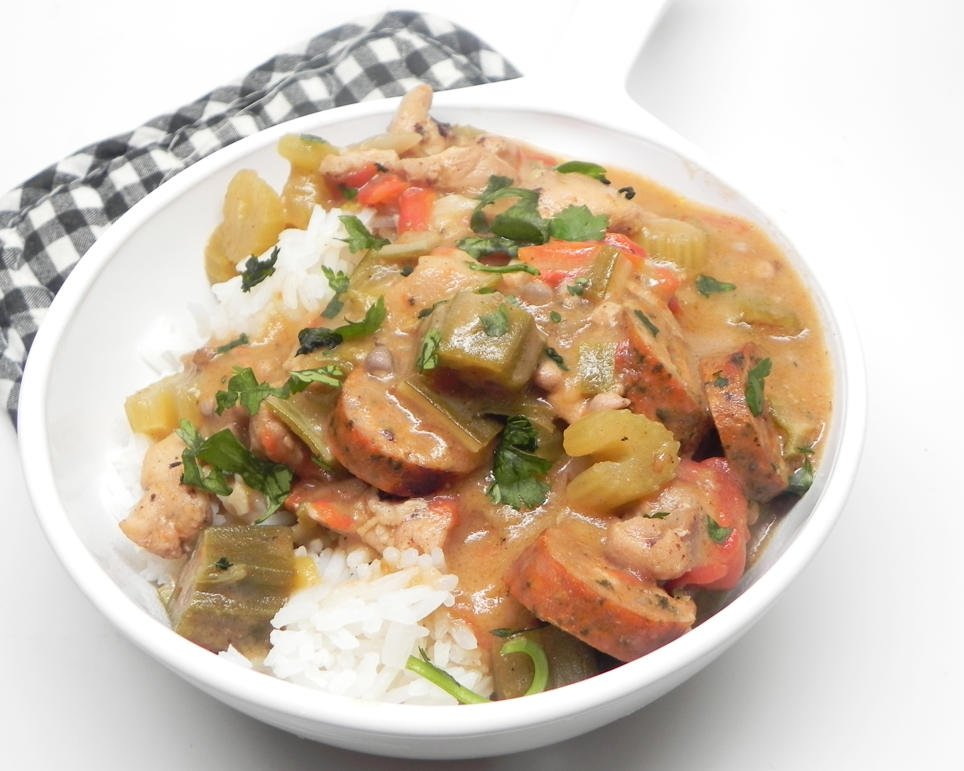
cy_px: 388
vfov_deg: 38.2
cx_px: 473
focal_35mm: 39
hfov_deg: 46.8
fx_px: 1113
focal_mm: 6.6
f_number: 3.2
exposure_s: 1/30
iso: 166
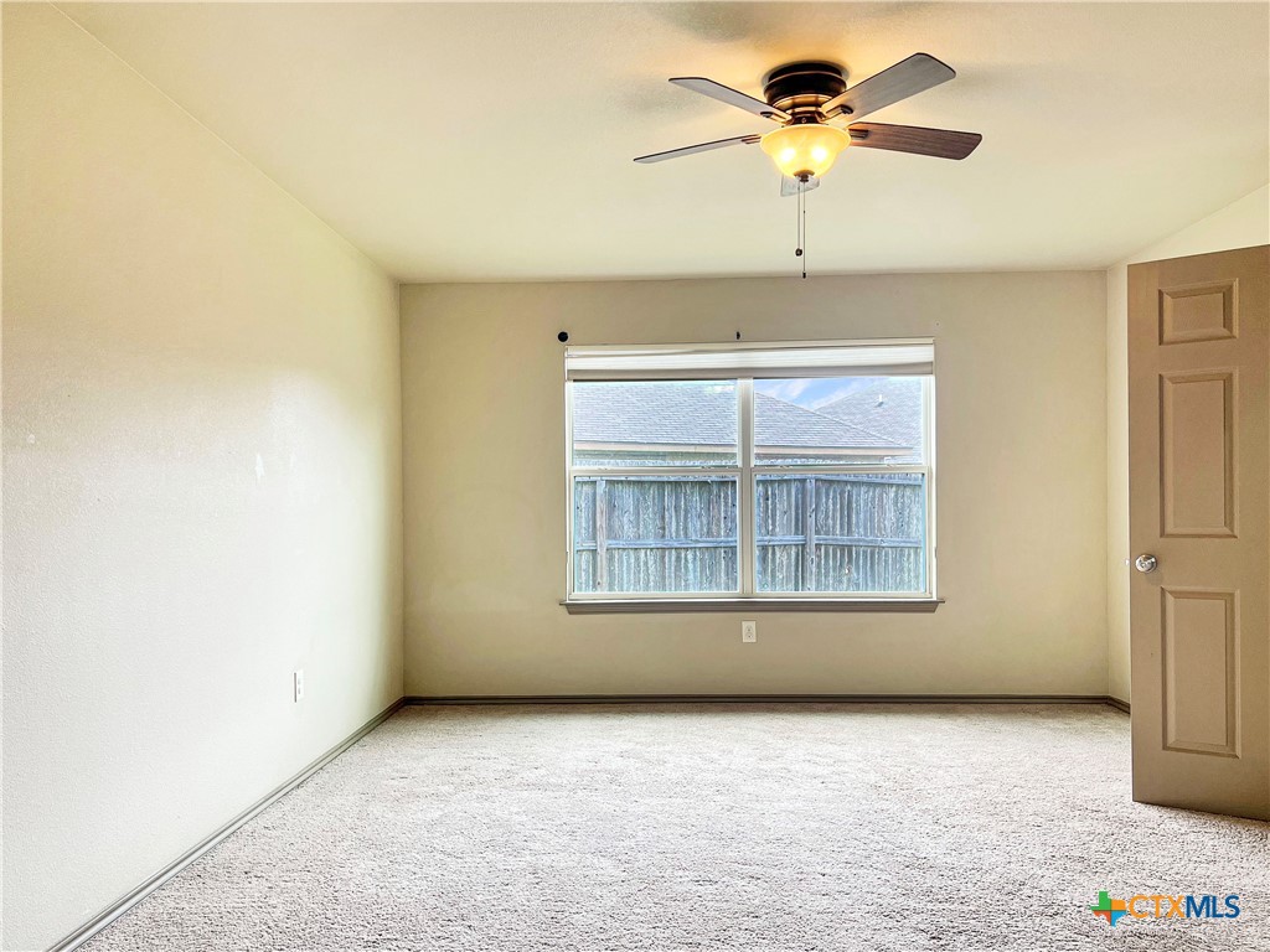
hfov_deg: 67.3
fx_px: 954
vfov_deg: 53.1
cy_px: 476
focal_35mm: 26
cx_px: 635
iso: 50
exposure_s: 1/120
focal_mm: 5.7
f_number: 1.5
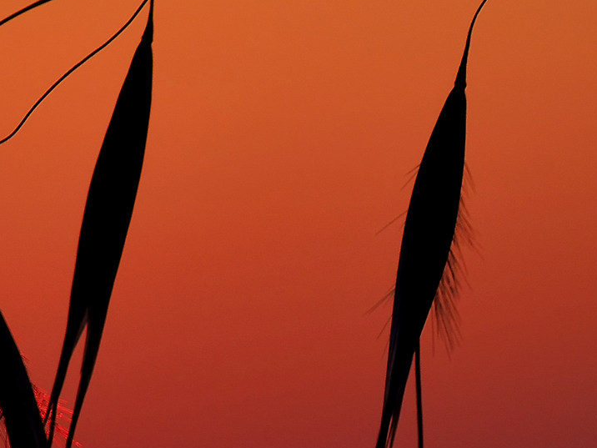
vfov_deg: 1.5
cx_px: -148
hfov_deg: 2.1
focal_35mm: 965
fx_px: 16643
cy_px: 609
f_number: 11
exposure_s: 1/125
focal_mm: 200
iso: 140
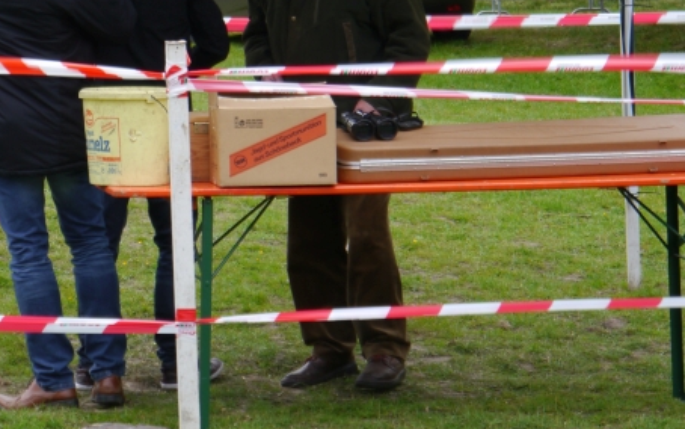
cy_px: 38
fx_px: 2932
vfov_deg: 8.3
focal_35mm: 157
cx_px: 133
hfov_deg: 13.3
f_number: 5.6
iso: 160
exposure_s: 1/100
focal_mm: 42
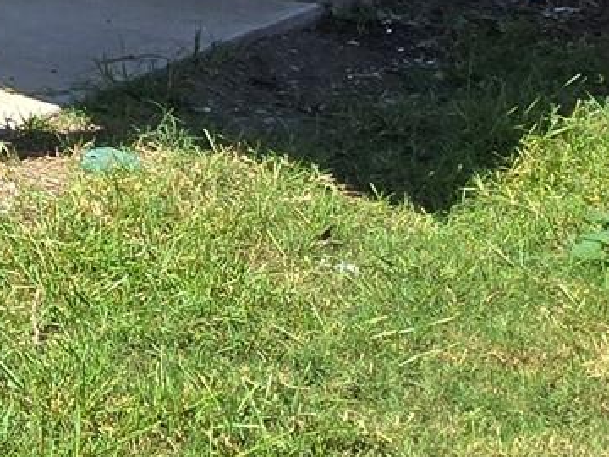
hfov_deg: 20.0
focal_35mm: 74
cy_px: -264
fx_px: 1302
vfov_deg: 17.5
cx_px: -455
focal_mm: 2.2
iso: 50
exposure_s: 1/1414
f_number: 2.2
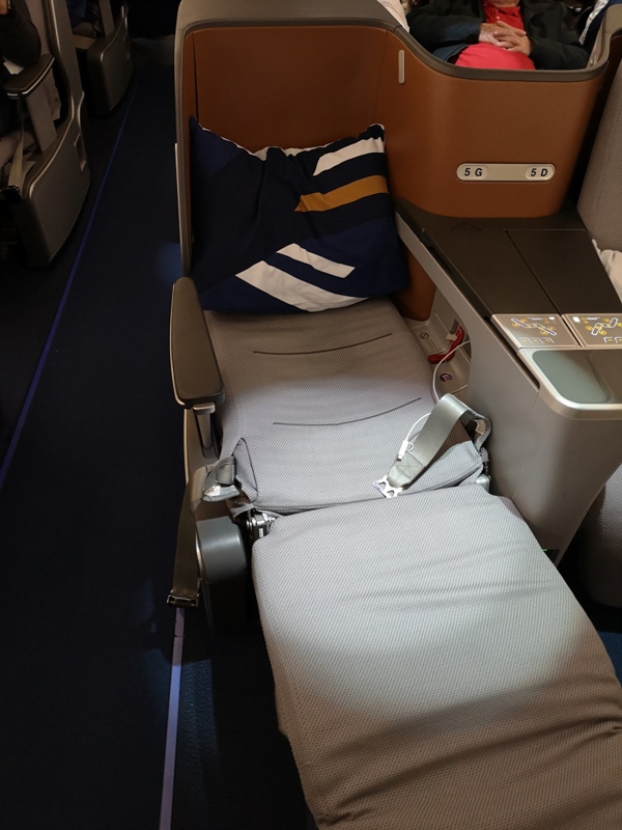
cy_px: 415
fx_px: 647
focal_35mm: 27
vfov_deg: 65.3
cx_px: 311
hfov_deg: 51.4
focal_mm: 3.95
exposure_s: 1/20
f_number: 1.8
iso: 500
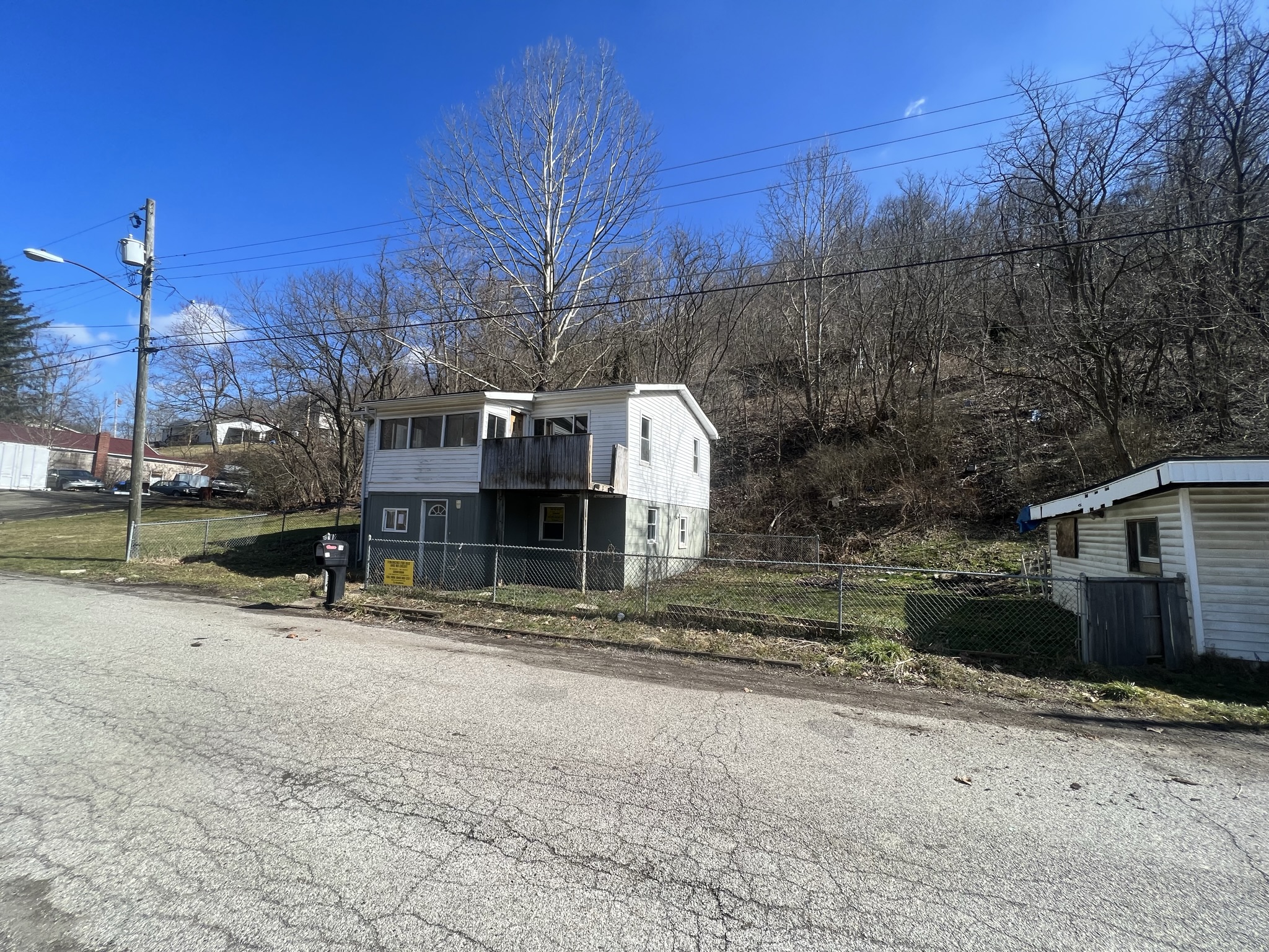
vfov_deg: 89.9
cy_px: 476
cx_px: 634
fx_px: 477
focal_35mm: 13
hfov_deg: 106.2
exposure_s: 1/874
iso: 32
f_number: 1.8
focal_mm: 1.57
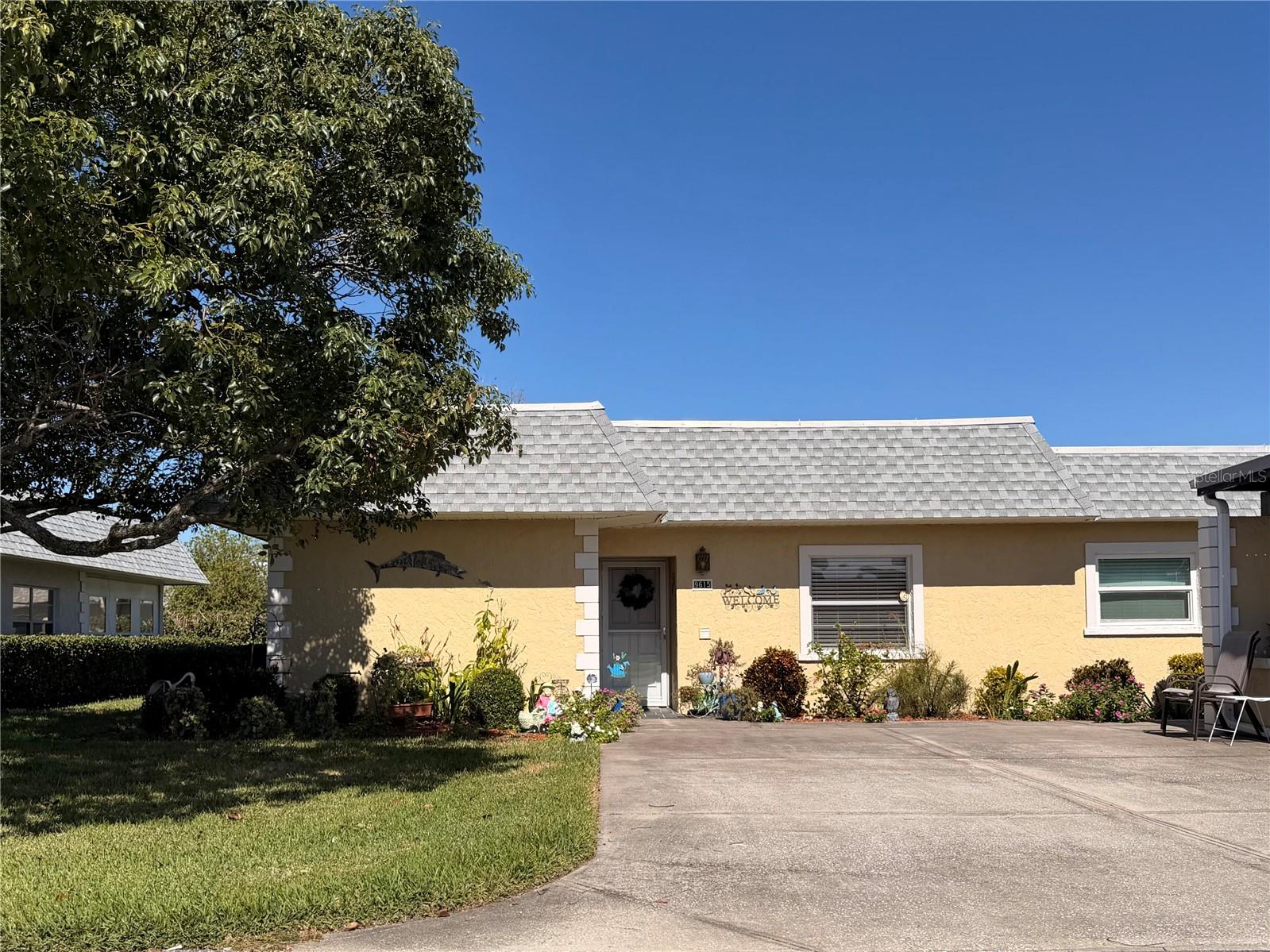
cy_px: 476
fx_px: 880
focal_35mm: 24
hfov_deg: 71.6
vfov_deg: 56.8
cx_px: 635
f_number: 1.78
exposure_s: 1/6711
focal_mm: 6.76
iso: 80
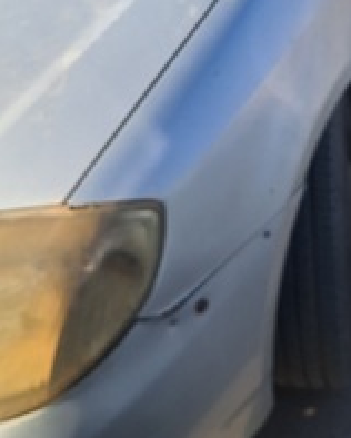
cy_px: 10
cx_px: 237
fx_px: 674
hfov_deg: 29.0
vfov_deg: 33.2
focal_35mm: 52
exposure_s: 1/2500
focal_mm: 5.54
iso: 40
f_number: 1.8
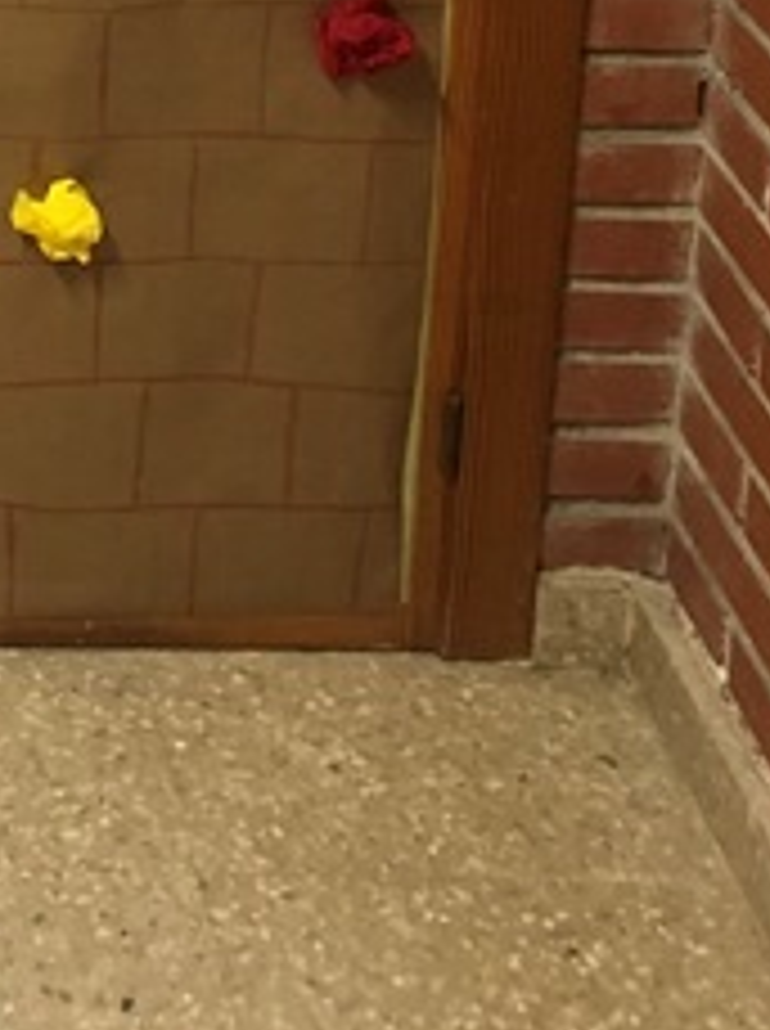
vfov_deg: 17.7
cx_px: -473
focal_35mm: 98
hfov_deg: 13.9
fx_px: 2915
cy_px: -585
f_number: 1.8
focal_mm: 3.99
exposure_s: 1/13
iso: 100
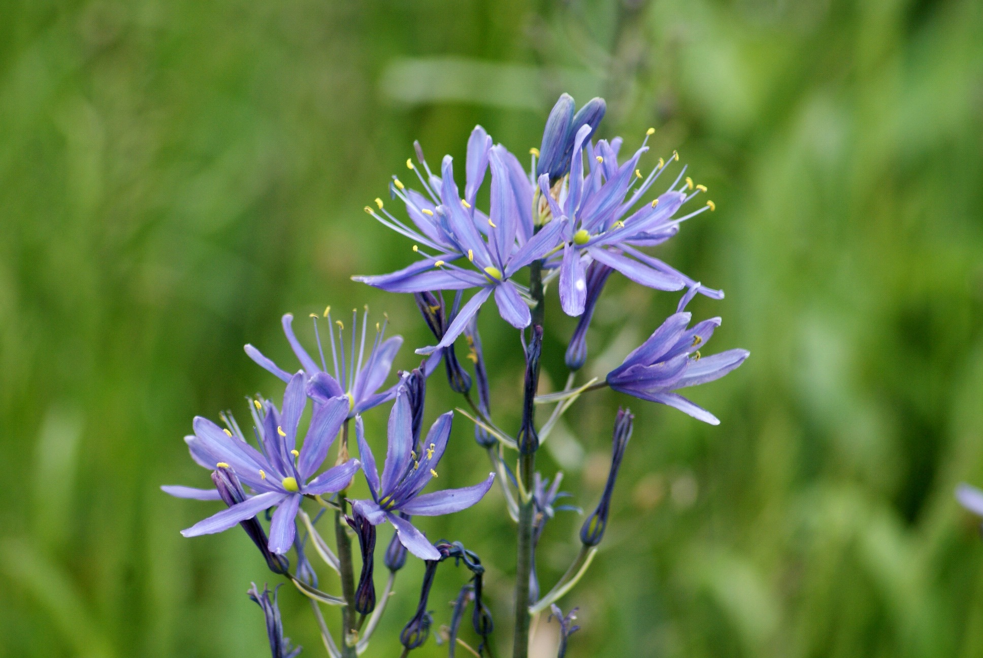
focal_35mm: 300
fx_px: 8201
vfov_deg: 4.6
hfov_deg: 6.9
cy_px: 329
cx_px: 492
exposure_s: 1/320
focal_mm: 200
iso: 320
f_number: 5.6
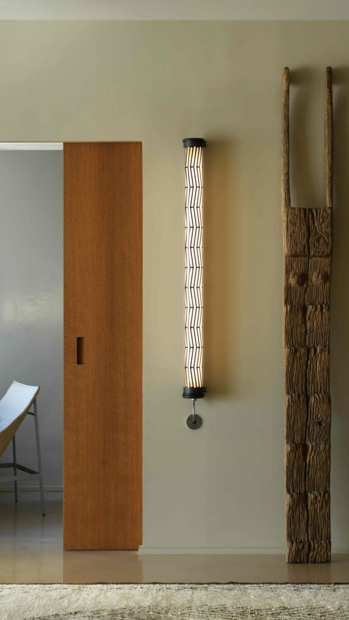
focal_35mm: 74
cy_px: 312
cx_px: 189
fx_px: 1217
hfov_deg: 16.3
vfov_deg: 28.6
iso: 320
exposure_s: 1/15
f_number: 13
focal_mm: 70
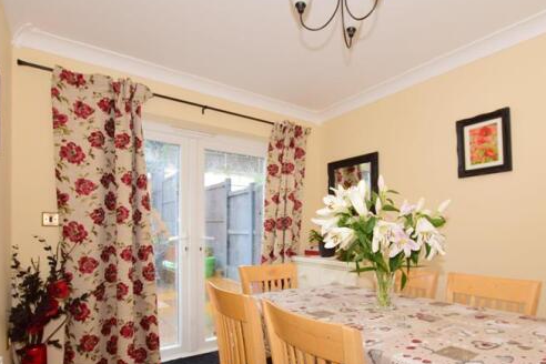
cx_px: 315
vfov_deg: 61.0
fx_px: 303
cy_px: 229
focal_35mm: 20
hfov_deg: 83.4
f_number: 5.6
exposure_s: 1/4
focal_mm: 10
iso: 400
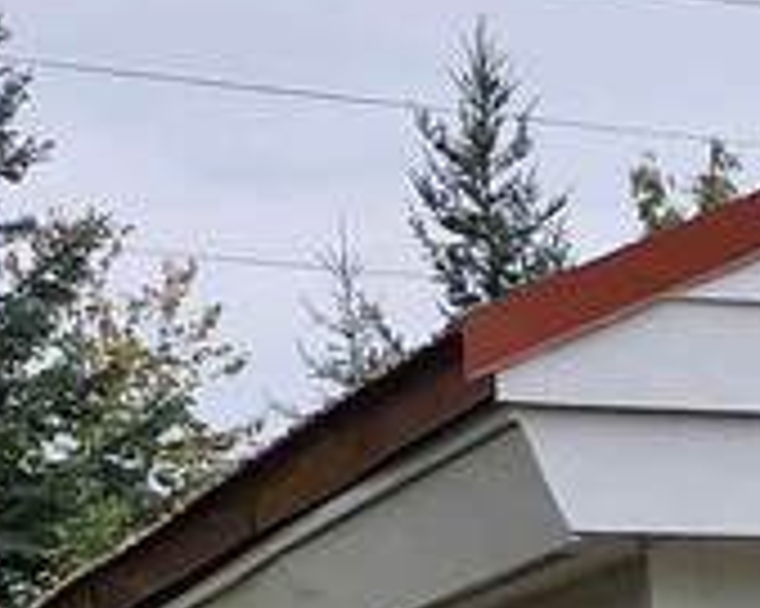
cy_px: 1166
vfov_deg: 8.6
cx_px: 2523
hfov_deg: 8.7
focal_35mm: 170
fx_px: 3822
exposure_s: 1/536
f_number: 1.8
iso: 50
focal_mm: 5.54
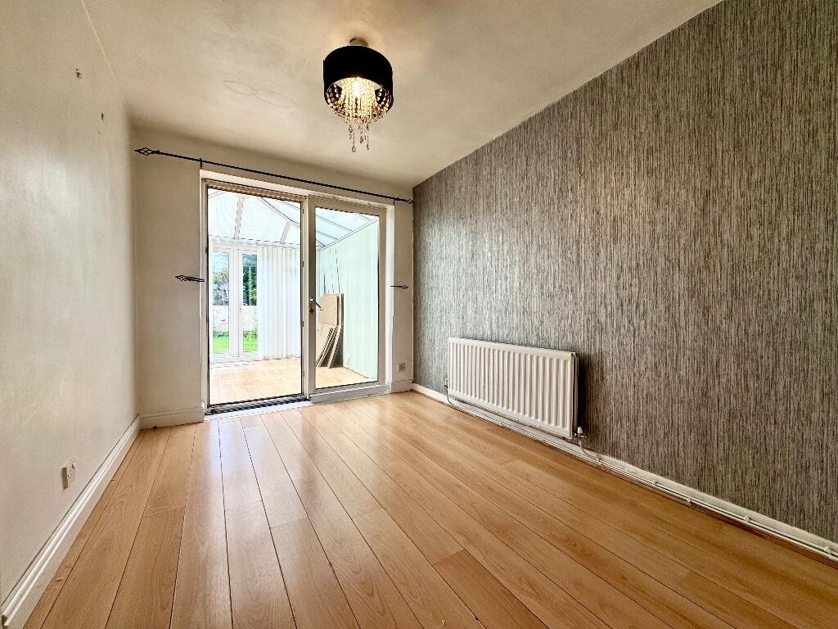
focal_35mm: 14
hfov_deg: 102.1
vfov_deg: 85.7
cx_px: 419
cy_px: 314
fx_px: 339
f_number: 2.2
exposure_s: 1/155
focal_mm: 2.22
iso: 40
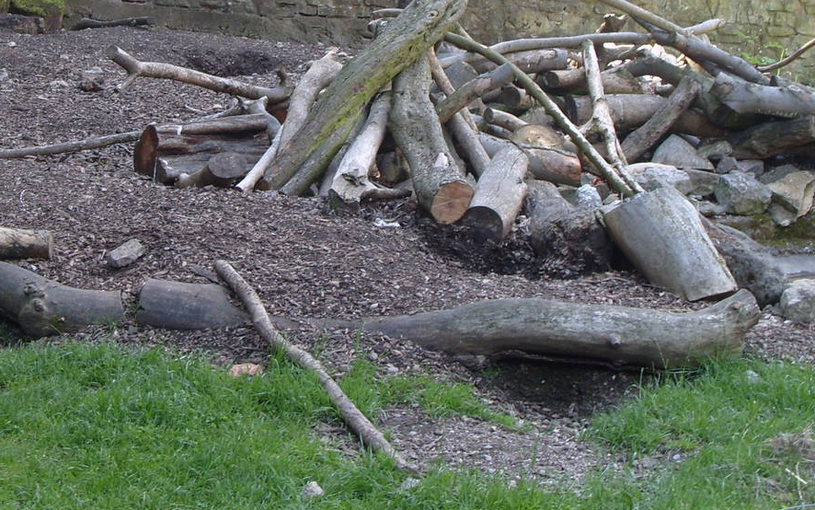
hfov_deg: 30.4
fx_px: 1488
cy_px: -2
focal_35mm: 67
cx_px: 269
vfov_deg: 18.9
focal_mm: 7.8
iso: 80
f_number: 3.1
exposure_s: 1/90
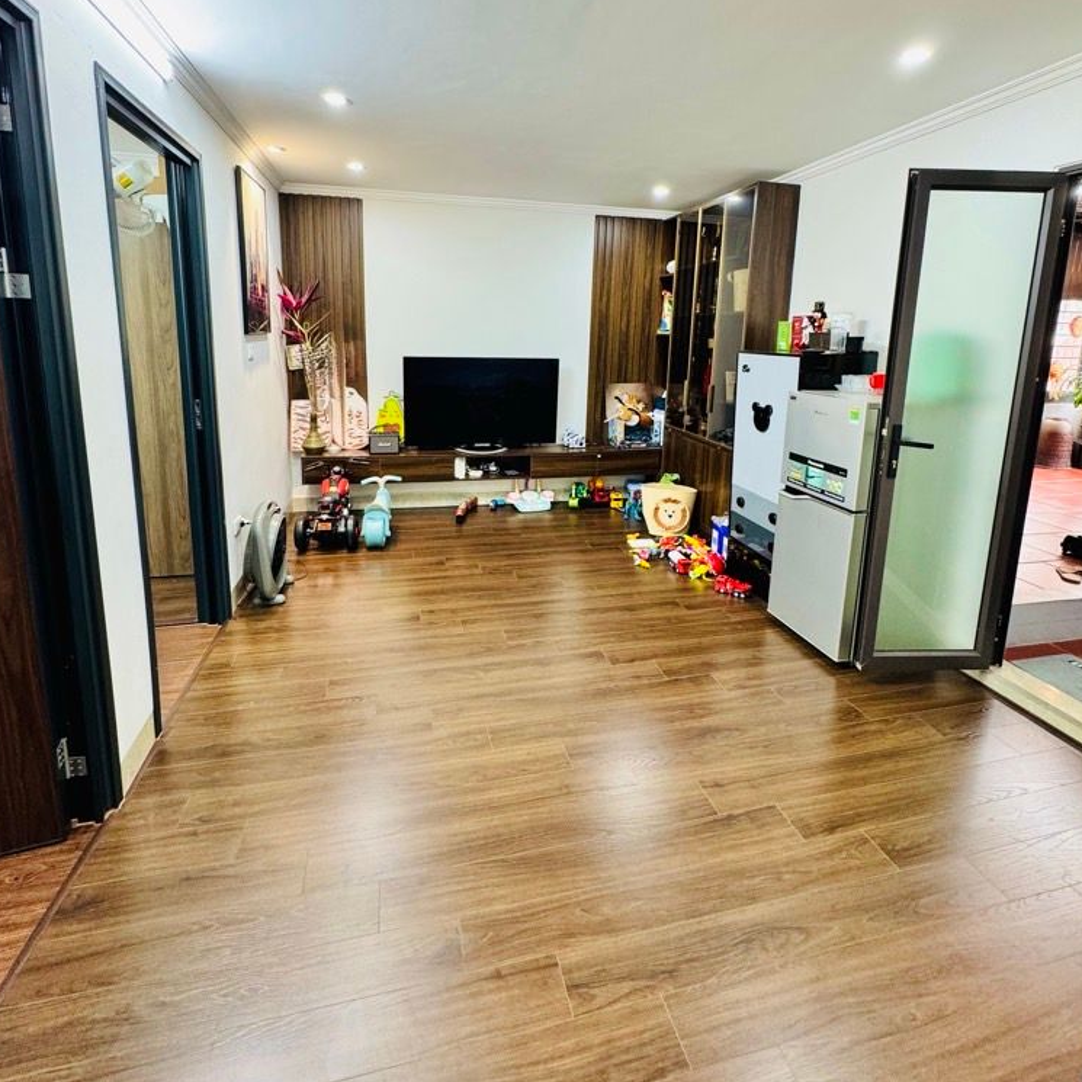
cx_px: 539
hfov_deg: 84.0
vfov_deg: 83.0
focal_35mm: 17
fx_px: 601
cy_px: 434
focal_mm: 2.22
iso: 160
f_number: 2.2
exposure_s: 1/50
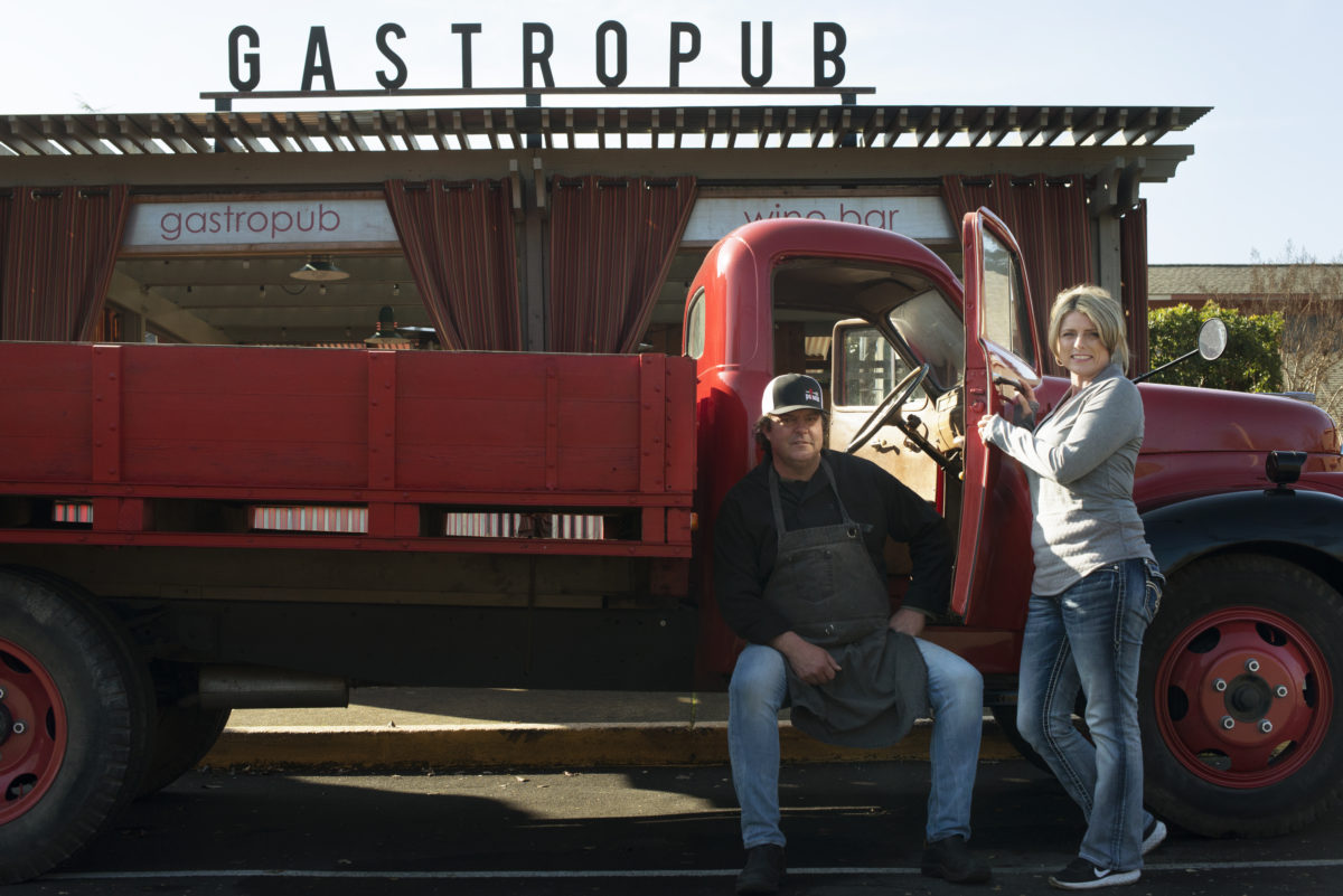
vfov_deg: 27.0
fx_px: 1866
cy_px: 448
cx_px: 672
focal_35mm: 50
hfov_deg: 39.6
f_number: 8
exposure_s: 1/800
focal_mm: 50
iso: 800
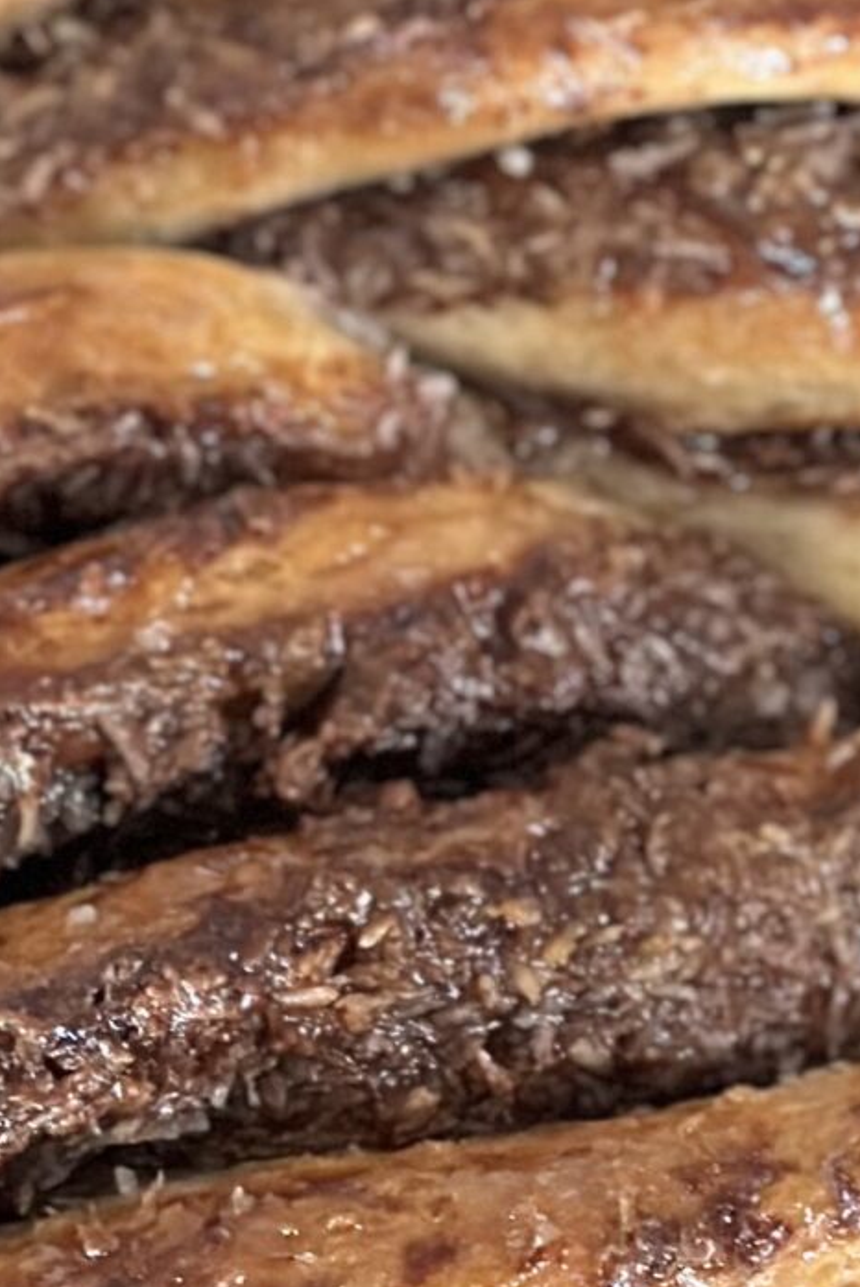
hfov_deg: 7.5
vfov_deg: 11.2
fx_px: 6550
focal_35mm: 183
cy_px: 573
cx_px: 583
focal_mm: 6.86
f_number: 1.78
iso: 640
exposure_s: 1/30
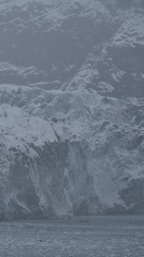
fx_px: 1711
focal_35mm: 252
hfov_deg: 4.8
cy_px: 128
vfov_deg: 8.6
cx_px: 23
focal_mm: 160
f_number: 5.6
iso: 100
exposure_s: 1/320
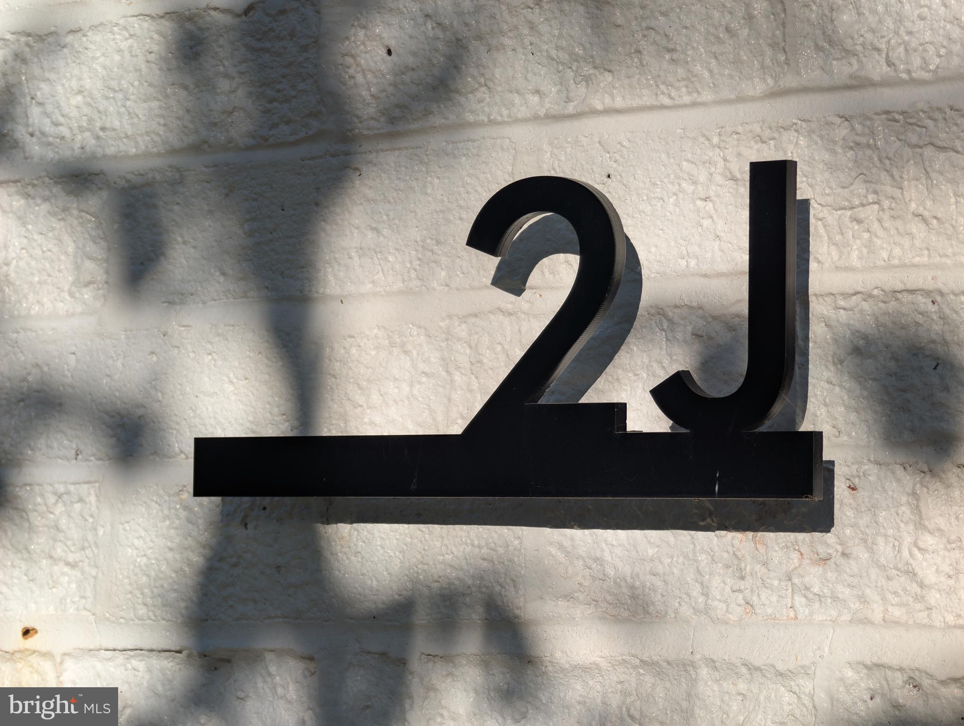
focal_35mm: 110
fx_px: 3068
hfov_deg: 17.9
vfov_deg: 13.5
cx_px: 482
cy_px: 363
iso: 17
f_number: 2.8
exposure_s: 1/403
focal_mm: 18
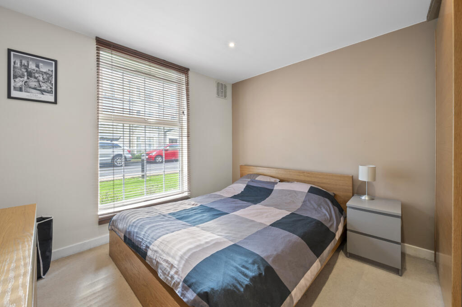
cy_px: 154
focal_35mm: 14
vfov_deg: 81.1
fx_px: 180
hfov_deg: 104.3
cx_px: 231
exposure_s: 2
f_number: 16
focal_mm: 14
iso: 200
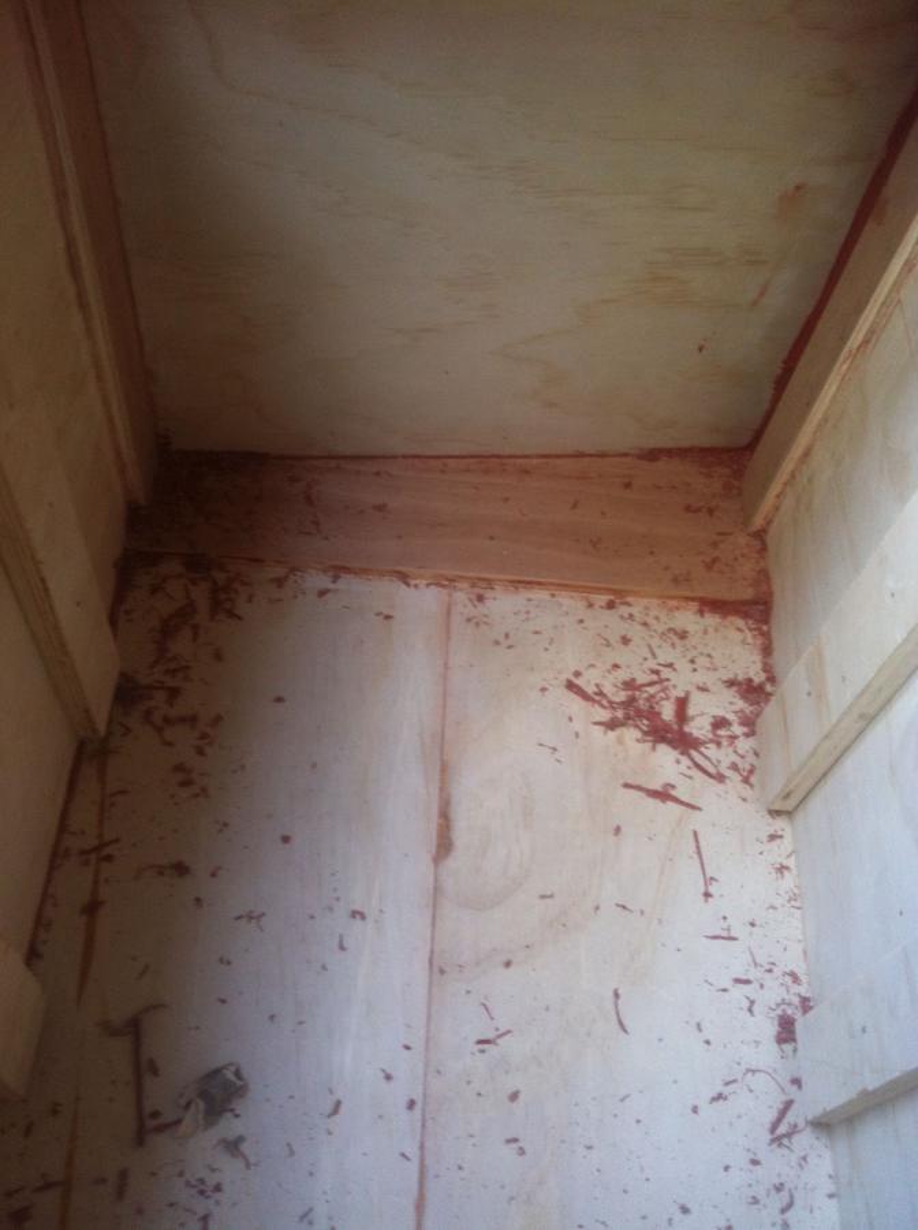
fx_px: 1241
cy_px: 615
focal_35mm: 35
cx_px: 459
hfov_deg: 40.6
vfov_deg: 52.7
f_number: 2.8
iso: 80
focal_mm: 3.85
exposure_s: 1/15
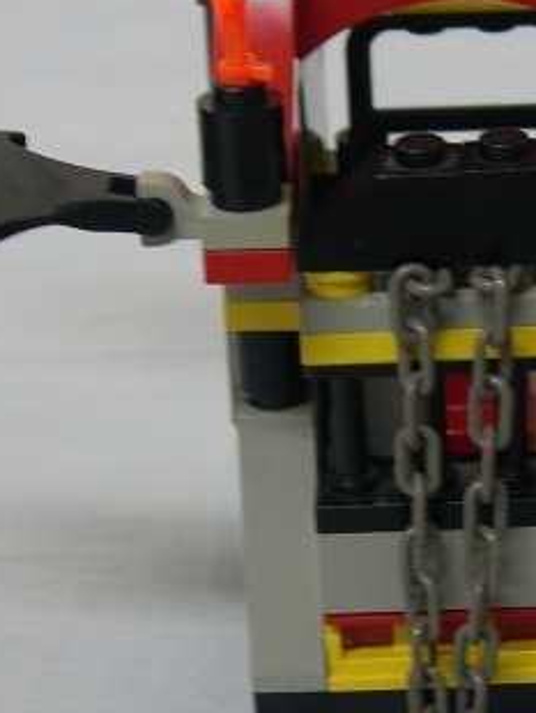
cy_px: 271
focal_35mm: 98
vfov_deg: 20.0
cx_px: 419
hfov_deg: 15.0
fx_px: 2020
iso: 100
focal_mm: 8
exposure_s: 1/13.7
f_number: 2.8
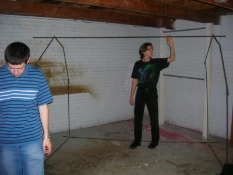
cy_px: 88
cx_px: 116
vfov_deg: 41.8
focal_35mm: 34
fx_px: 229
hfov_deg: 54.0
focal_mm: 5.7
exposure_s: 1/60.1
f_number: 2.9
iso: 168
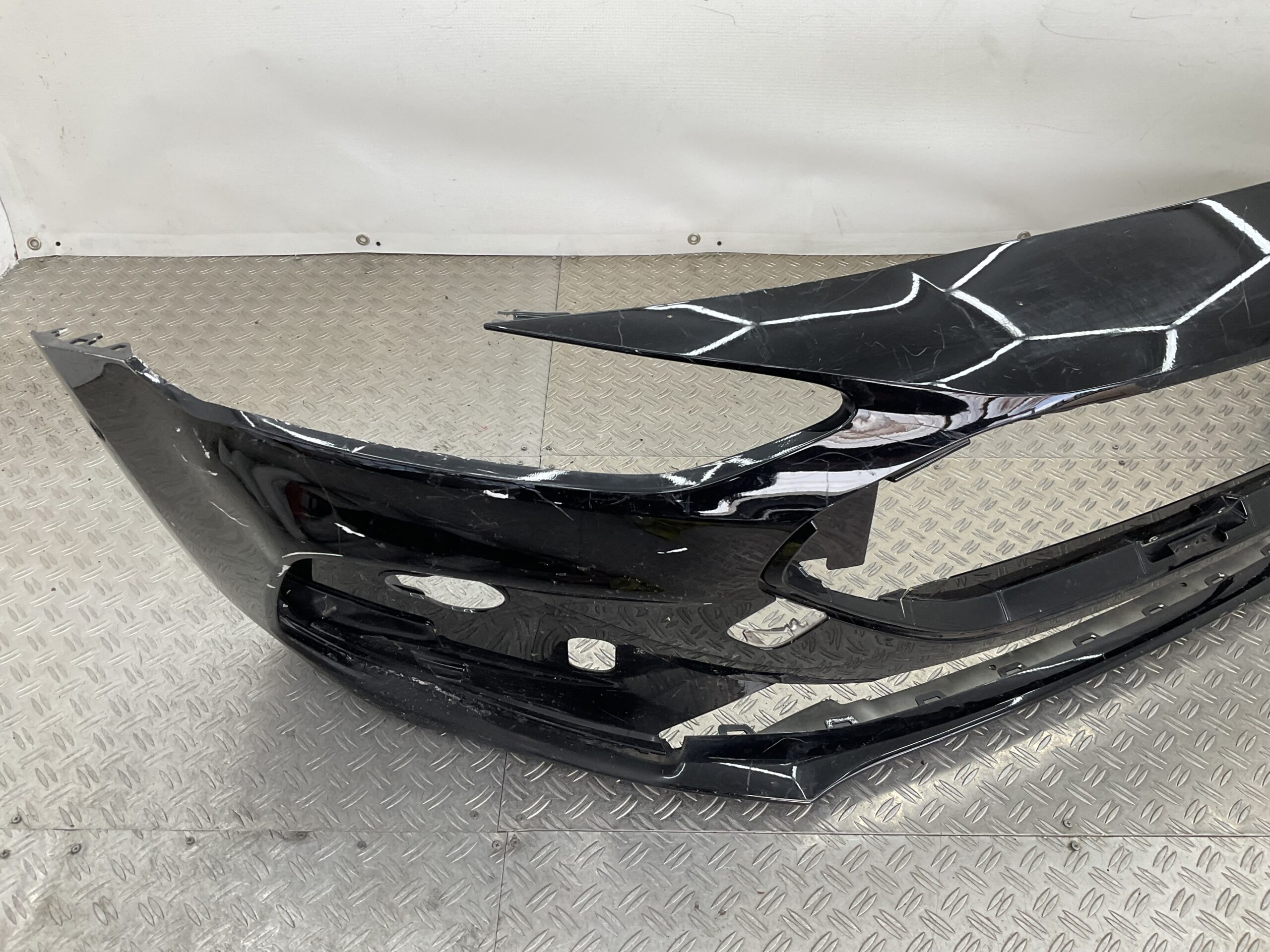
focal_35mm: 29
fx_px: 1064
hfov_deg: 61.7
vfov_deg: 48.2
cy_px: 476
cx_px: 635
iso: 25
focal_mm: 3
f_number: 1.8
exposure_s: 1/120
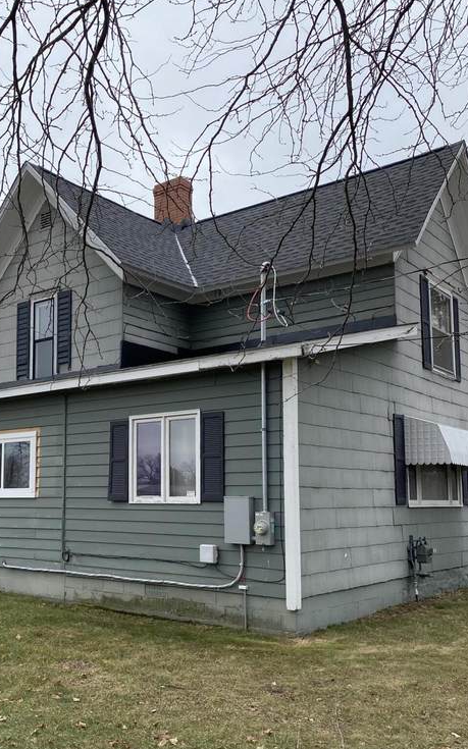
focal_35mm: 36
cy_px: 430
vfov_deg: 53.8
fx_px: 735
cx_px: 140
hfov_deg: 34.8
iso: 32
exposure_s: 1/733
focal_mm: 4.25
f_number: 1.8
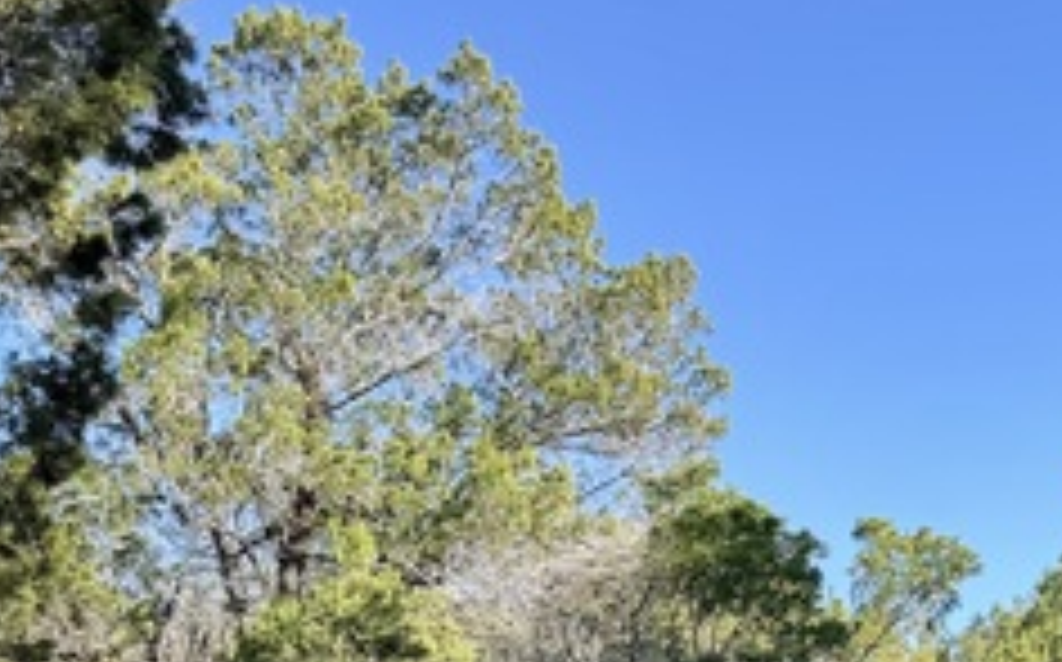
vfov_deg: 16.9
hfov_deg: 28.9
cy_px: 1022
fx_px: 1995
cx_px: 904
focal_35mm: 69
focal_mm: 6.76
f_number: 1.78
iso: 80
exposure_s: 1/514
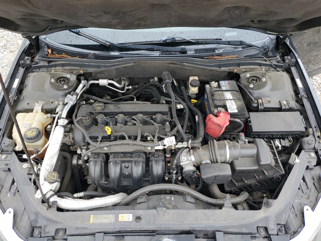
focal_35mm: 26
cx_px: 160
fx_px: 241
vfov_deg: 53.1
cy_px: 120
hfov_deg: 67.3
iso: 50
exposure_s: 1/278
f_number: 1.5
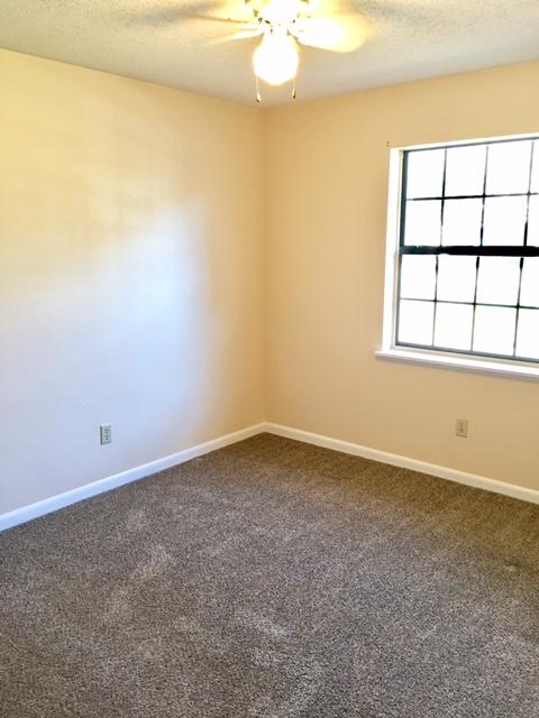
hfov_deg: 48.2
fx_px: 602
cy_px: 359
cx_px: 270
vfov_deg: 61.7
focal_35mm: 29
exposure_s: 1/15
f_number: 2.2
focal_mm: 4.15
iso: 64
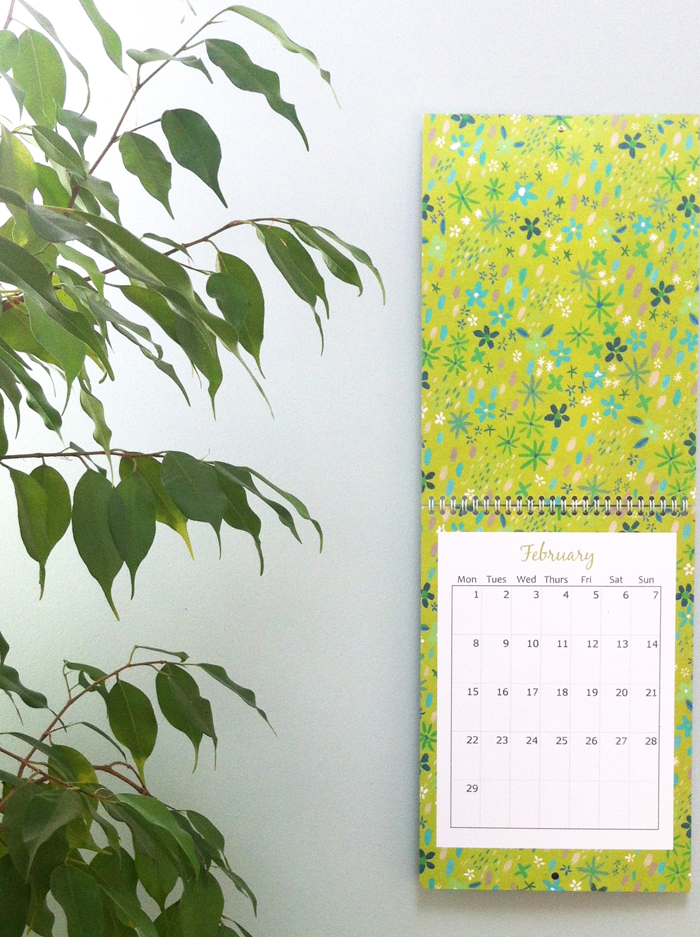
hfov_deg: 26.3
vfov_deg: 34.7
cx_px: 489
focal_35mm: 55
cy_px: 619
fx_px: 1487
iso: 80
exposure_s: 1/219
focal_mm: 3.85
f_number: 2.8
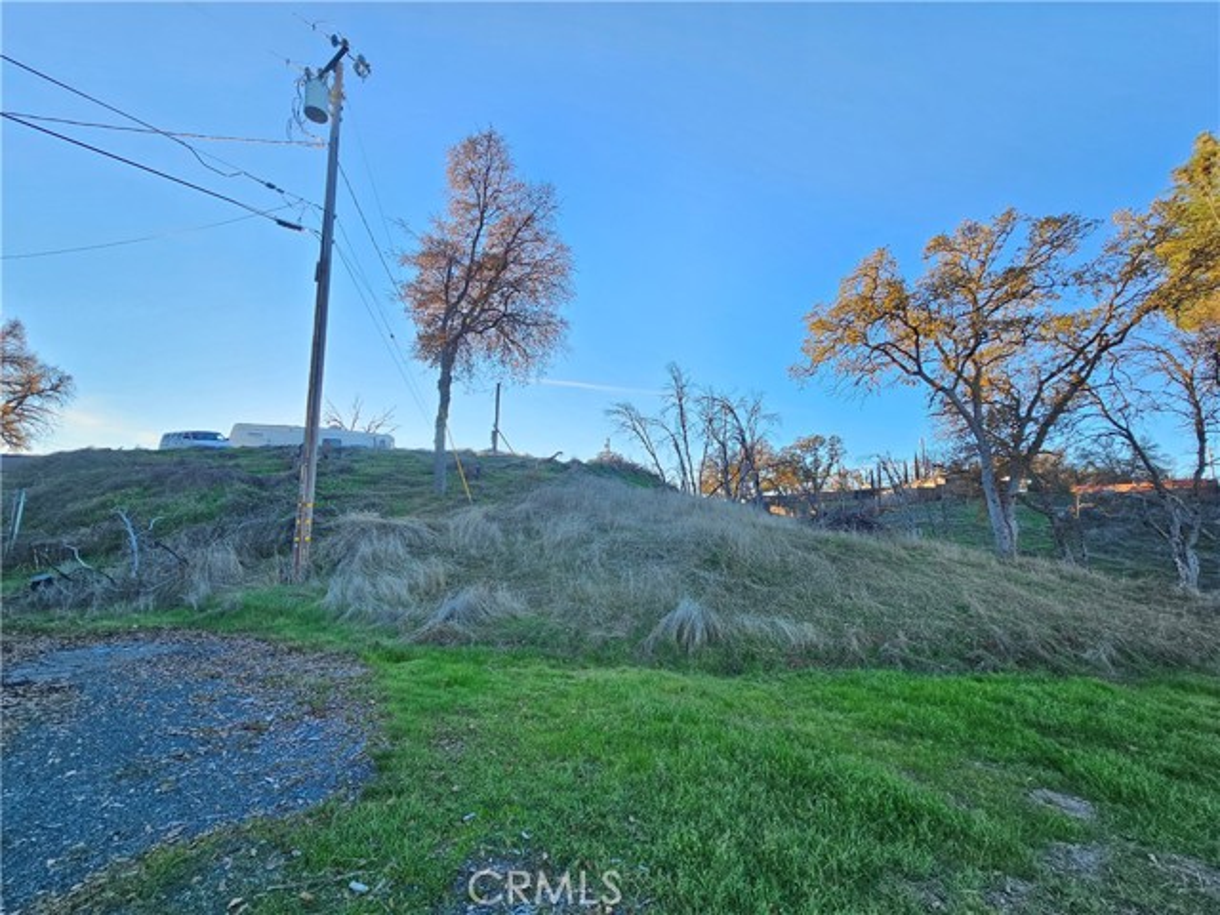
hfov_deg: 106.2
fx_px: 458
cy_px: 458
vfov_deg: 89.9
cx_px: 610
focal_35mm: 13
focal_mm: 2.2
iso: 64
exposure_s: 1/283
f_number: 2.2
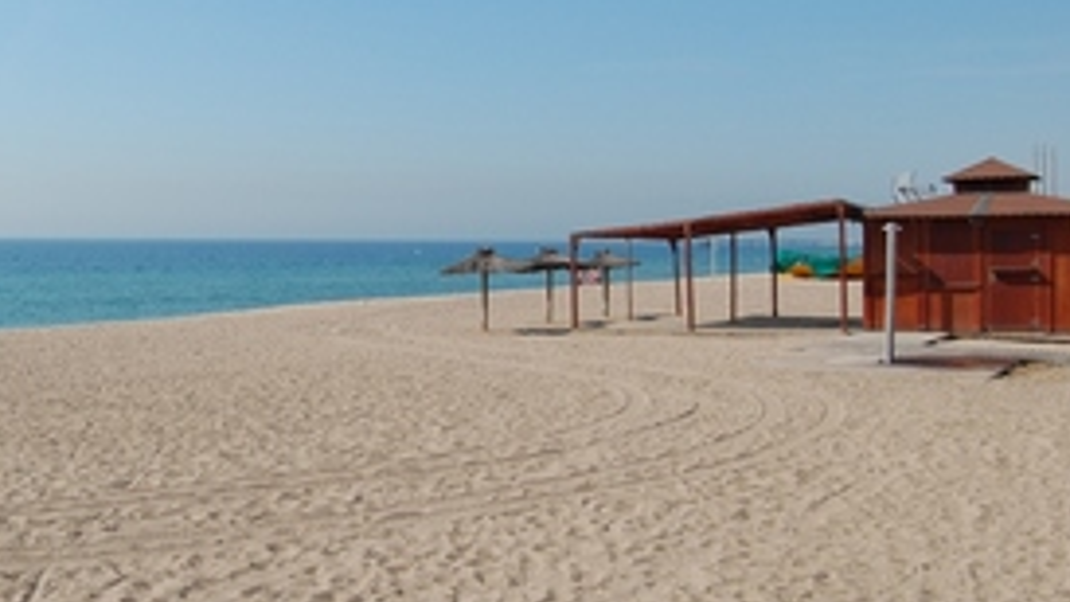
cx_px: 328
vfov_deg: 27.1
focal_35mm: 44
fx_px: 1248
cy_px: 272
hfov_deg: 45.5
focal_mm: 18
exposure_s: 1/400
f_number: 10
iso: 200
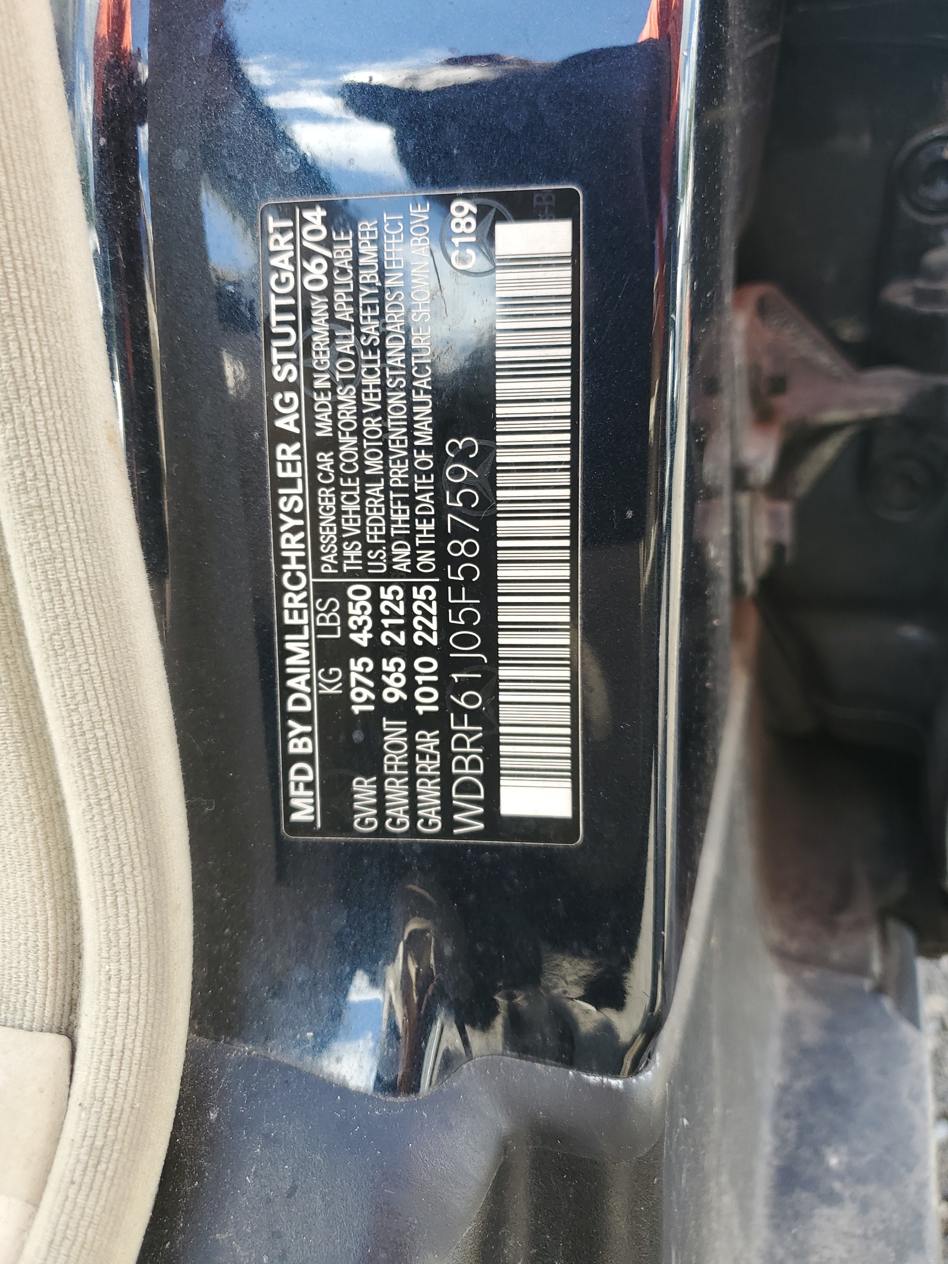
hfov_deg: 53.1
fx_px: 949
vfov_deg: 67.3
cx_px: 474
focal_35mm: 26
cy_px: 632
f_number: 1.5
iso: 50
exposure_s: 1/179
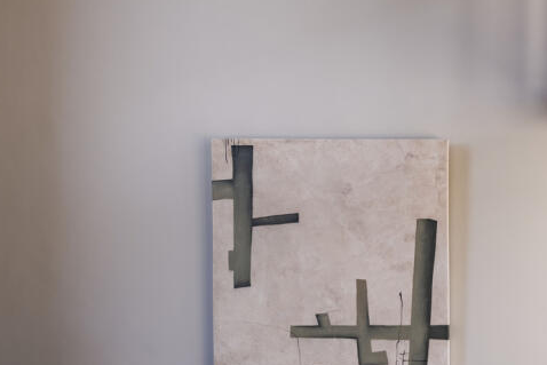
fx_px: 456
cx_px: 524
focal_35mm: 30
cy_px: 249
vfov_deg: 42.9
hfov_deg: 51.9
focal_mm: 14
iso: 200
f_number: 9
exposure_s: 1/100
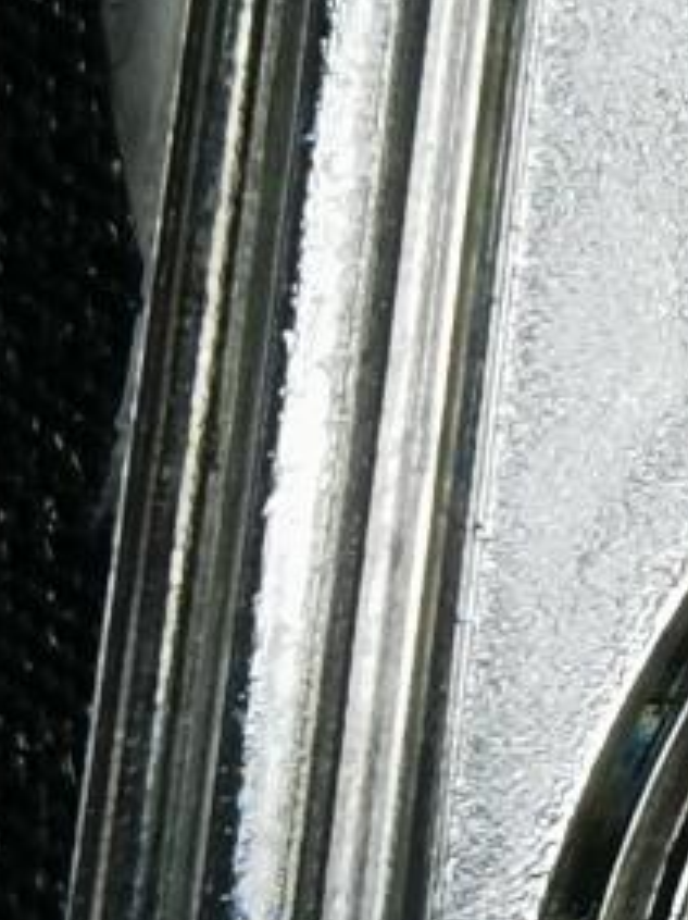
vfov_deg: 5.5
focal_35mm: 358
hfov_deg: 4.1
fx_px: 9501
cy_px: 620
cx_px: 1790
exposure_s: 1/139
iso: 50
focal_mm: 6.67
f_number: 1.9
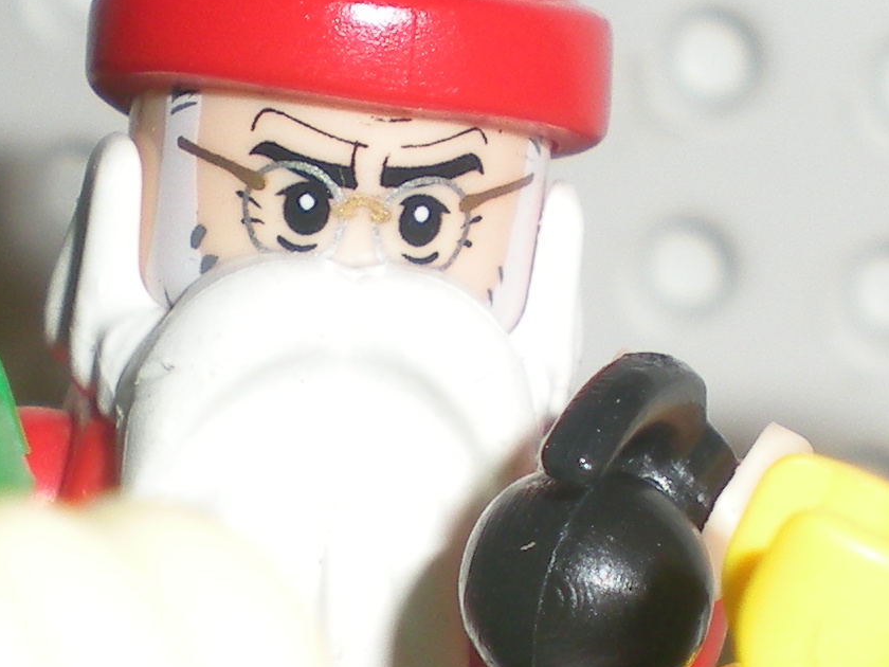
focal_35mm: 171
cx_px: 486
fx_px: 4392
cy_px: 832
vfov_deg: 8.6
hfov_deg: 11.6
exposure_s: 1/60
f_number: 4.9
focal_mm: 7.4
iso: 64
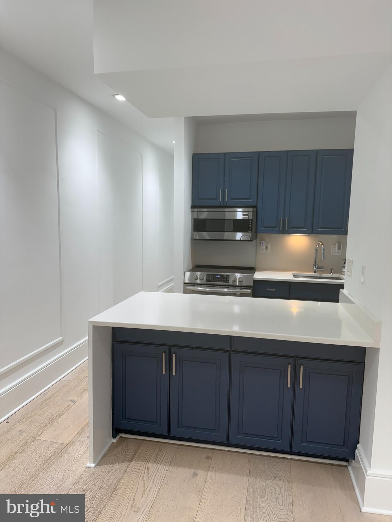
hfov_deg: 56.8
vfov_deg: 71.6
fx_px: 362
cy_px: 261
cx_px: 196
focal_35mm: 24
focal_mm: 6.76
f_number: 1.78
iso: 50
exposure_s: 1/120
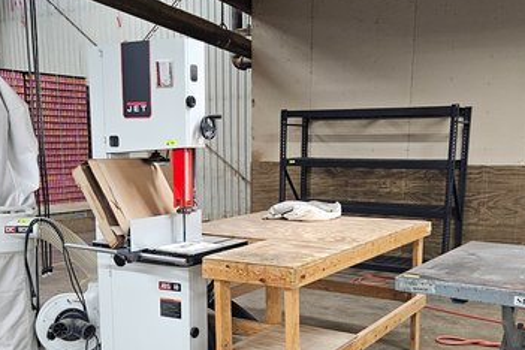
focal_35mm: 43
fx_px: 627
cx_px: 248
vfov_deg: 30.7
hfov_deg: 45.4
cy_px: 261
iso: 800
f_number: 1.8
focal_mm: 5.4
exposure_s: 1/120
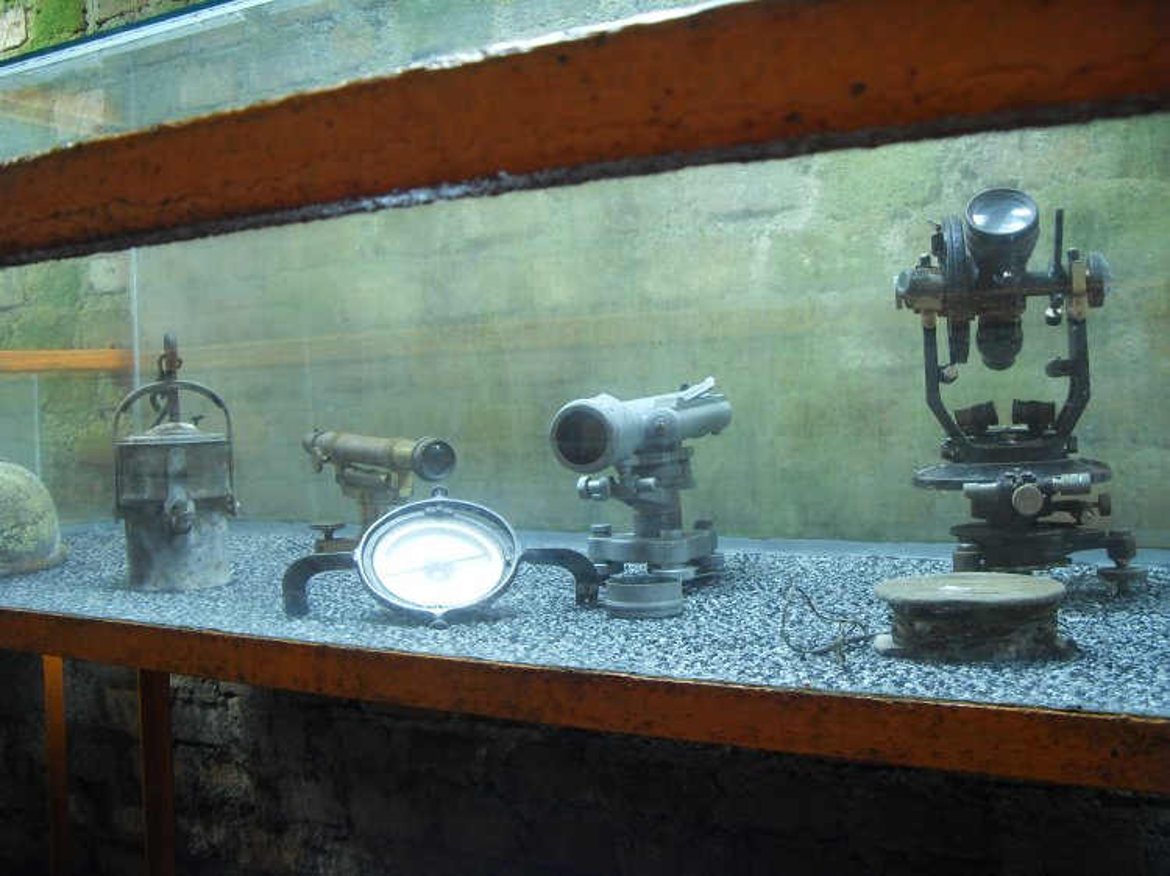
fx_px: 1318
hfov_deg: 47.9
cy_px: 438
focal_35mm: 39
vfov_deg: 36.8
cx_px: 585
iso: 80
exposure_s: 1/1.43
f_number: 3.5
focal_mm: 6.6
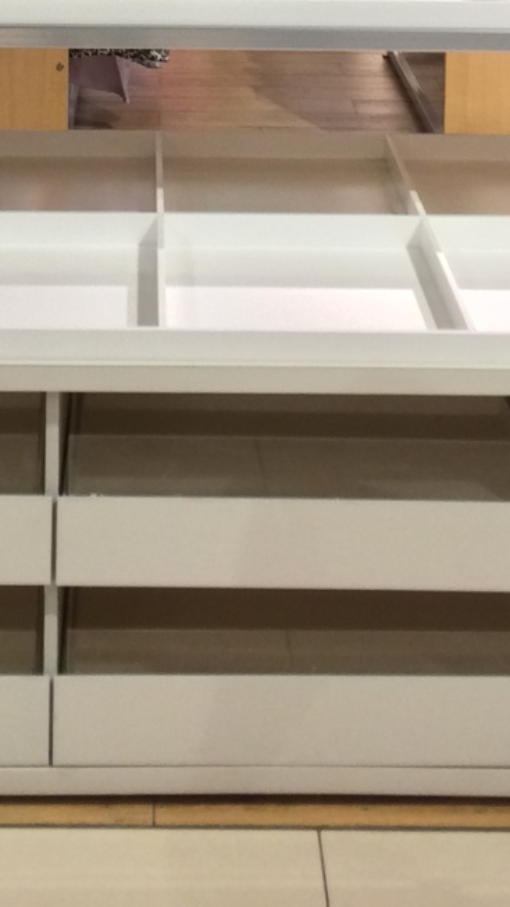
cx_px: 183
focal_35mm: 93
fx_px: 2235
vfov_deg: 20.2
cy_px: -384
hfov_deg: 13.0
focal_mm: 4.15
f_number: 2.2
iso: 100
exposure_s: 1/33
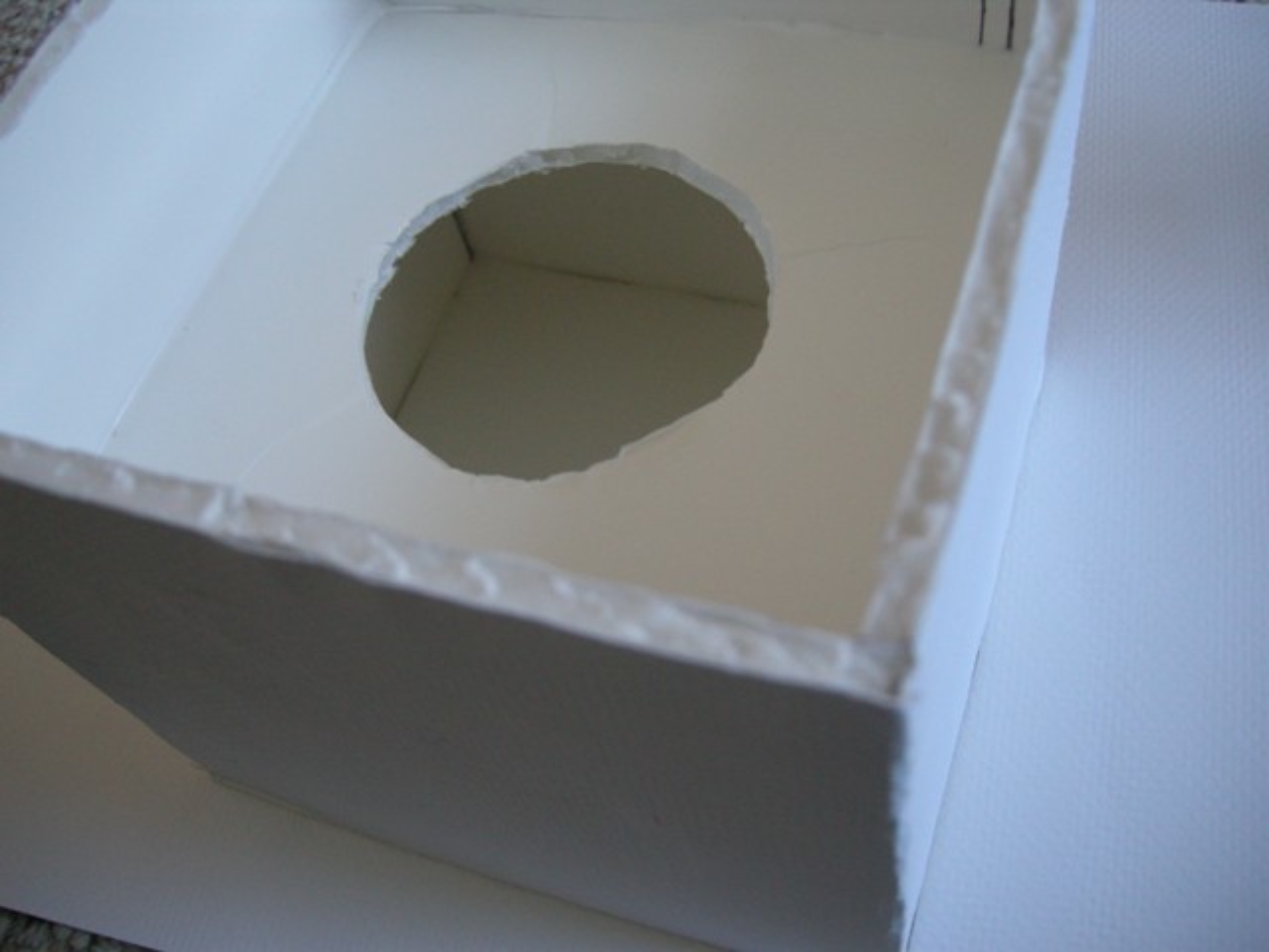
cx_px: 634
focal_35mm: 36
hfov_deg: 51.4
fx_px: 1320
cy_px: 476
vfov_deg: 39.7
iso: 230
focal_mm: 7.5
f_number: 2.7
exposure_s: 1/52.5
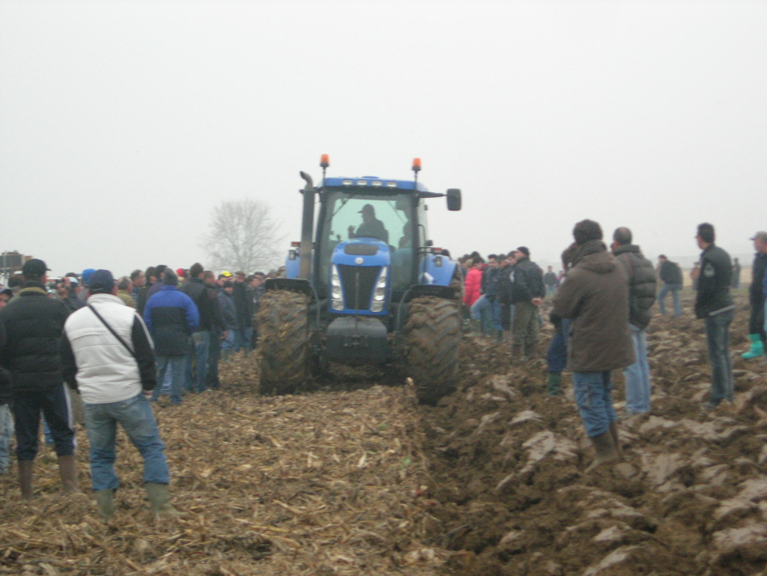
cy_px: 288
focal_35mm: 113
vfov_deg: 13.1
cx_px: 384
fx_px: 2504
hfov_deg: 17.4
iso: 181
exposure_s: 1/122
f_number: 4.9
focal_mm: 23.4
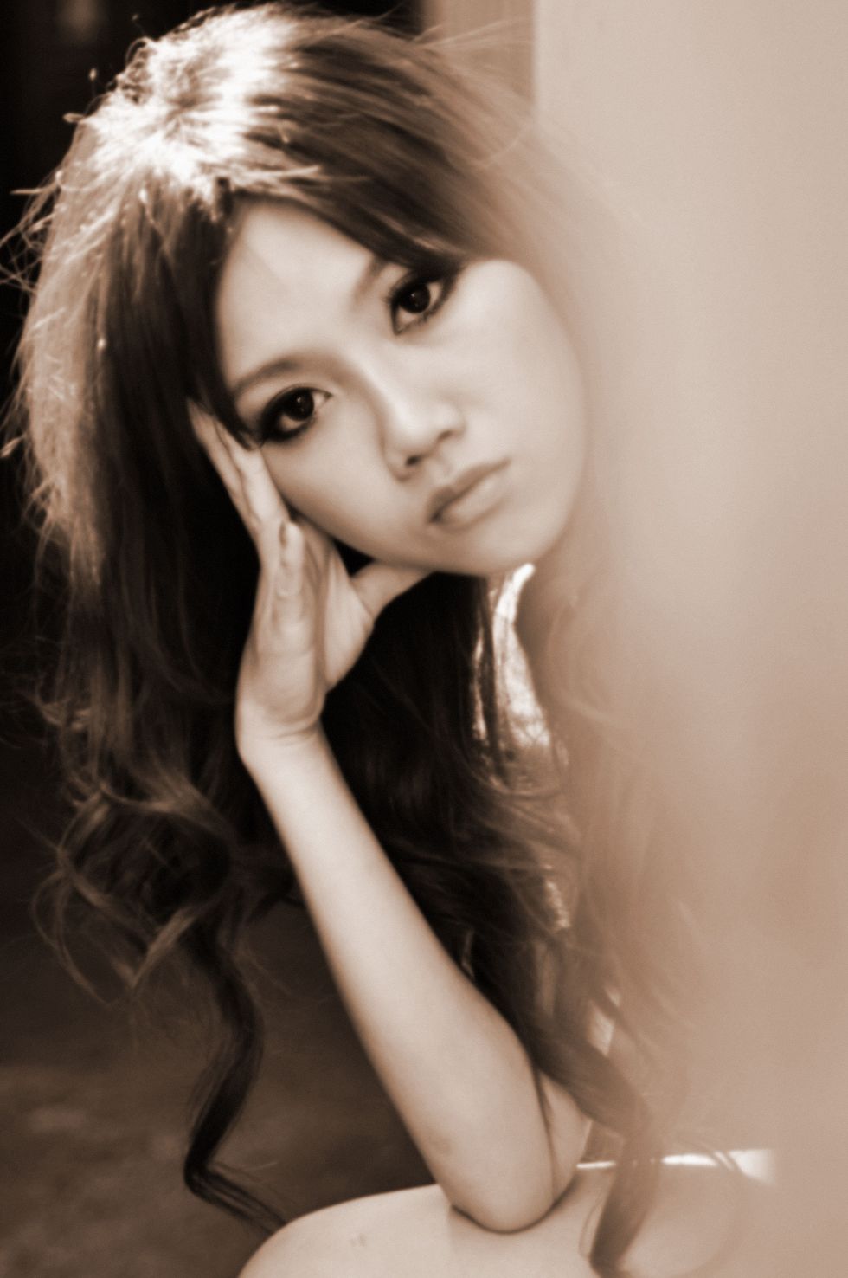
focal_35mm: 105
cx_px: 424
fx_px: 3720
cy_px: 639
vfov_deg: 19.5
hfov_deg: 13.0
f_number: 2.8
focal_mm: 70
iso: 250
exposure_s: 1/200
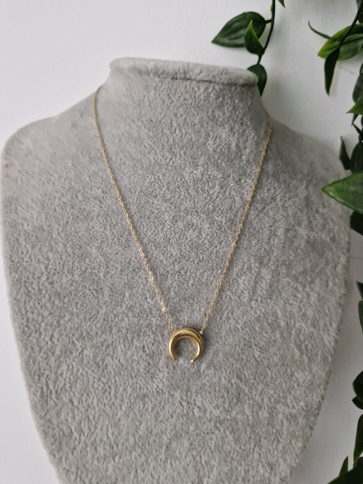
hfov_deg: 58.9
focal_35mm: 23
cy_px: 242
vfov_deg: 73.9
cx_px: 182
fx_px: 322
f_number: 1.8
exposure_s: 1/100
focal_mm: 5.4
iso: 100
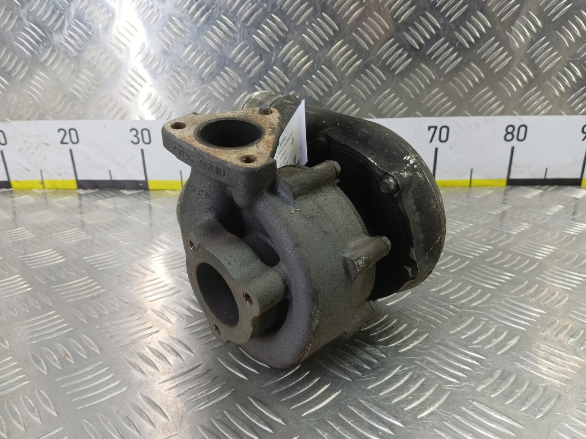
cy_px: 220
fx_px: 389
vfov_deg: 58.9
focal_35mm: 23
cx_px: 293
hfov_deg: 73.9
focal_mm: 4.11
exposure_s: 1/50
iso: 181
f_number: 1.6
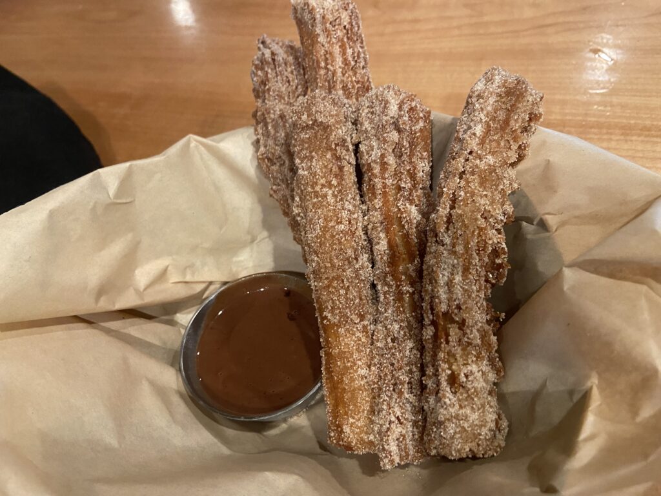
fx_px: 496
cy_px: 248
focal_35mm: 26
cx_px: 330
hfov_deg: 67.3
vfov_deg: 53.1
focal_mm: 4.25
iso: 500
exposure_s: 1/30
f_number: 1.8
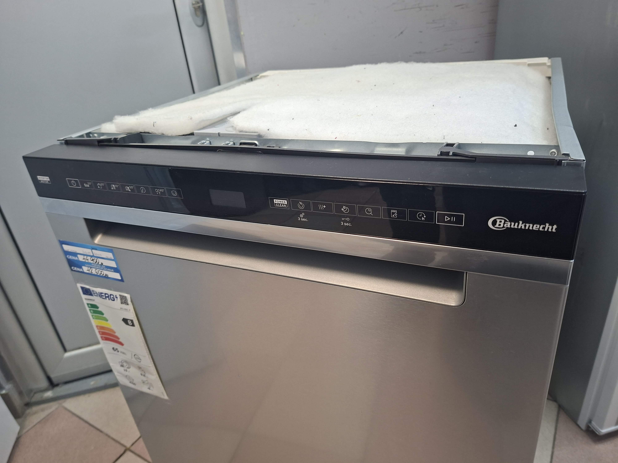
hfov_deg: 73.9
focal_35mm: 23
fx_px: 411
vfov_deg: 58.9
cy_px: 232
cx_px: 309
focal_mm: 5.54
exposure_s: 1/50
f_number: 1.8
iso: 320
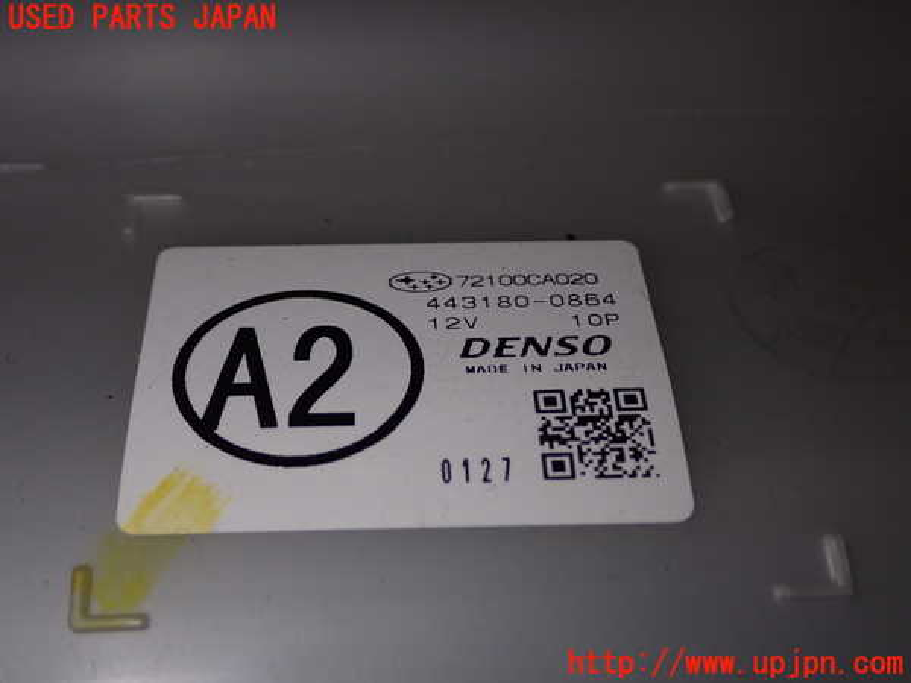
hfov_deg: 38.2
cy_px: 342
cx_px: 456
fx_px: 1316
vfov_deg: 29.1
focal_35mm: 50
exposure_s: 1/50
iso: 200
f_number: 9
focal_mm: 9.01
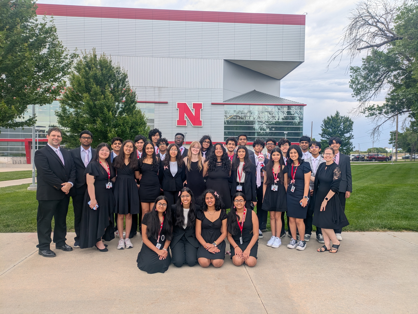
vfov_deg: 54.9
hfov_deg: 69.4
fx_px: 302
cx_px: 209
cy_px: 157
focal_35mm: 25
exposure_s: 1/265
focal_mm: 5.43
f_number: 1.89
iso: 33
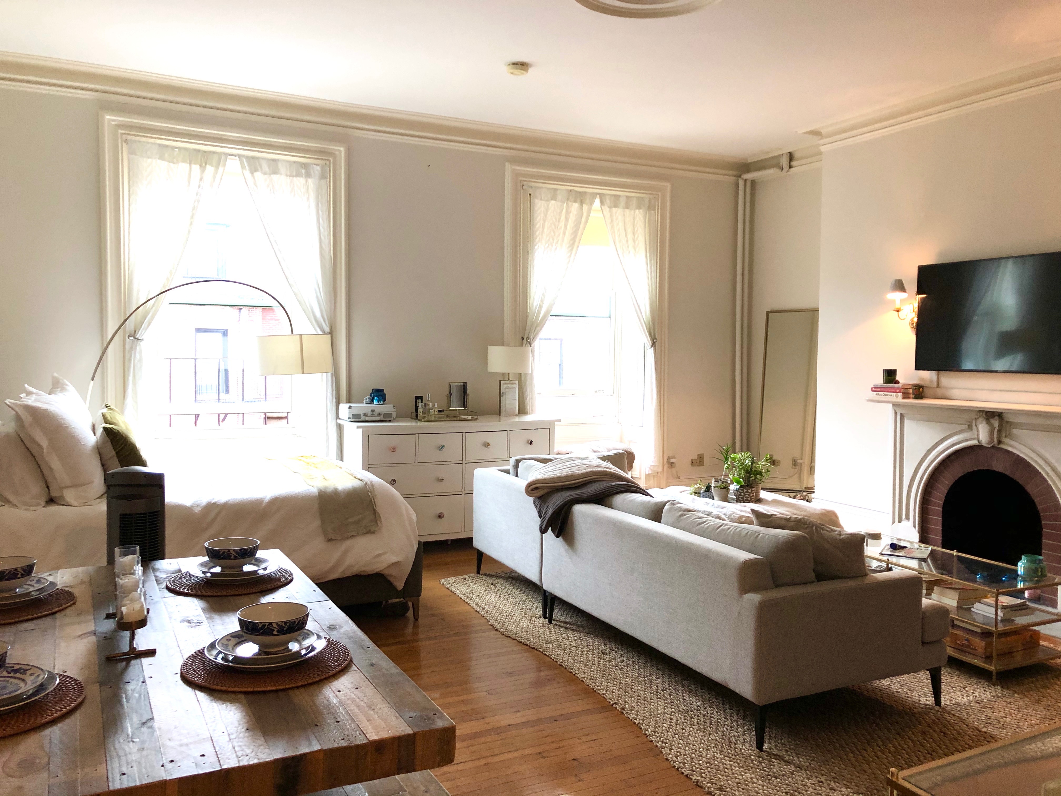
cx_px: 530
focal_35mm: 28
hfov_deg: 63.4
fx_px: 858
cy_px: 398
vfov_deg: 49.7
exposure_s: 1/24
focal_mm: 3.99
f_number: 1.8
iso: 40
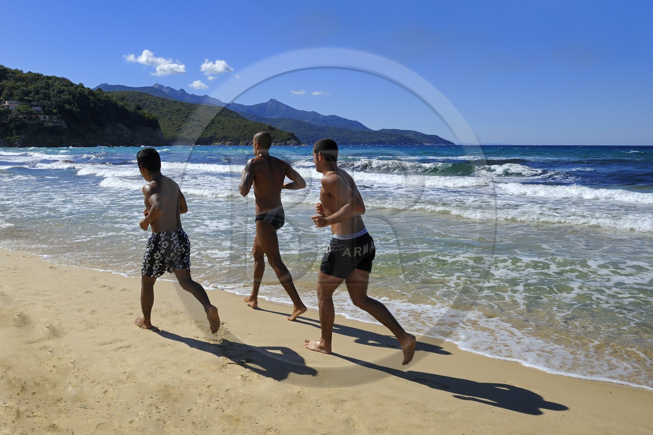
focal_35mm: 24
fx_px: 435
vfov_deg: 53.1
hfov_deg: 73.8
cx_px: 326
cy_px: 218
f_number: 14
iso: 200
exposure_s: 1/250
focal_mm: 24
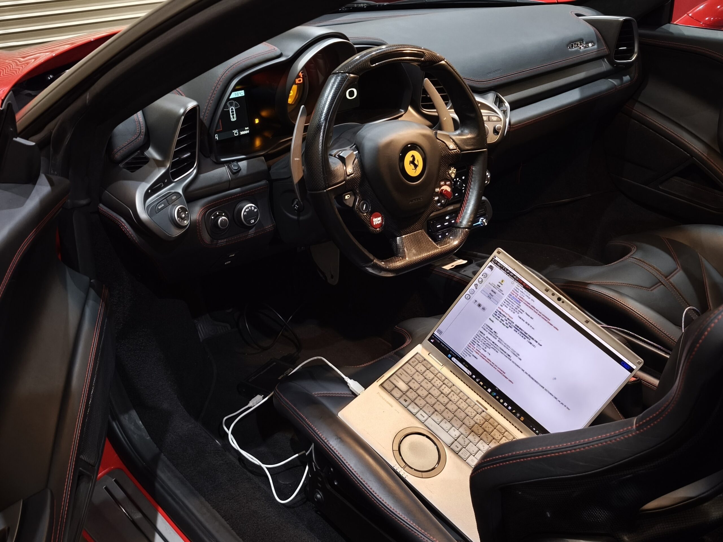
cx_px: 362
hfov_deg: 51.4
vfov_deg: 39.7
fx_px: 752
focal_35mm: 36
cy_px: 271
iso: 2500
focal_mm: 6.57
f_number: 1.6
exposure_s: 1/20
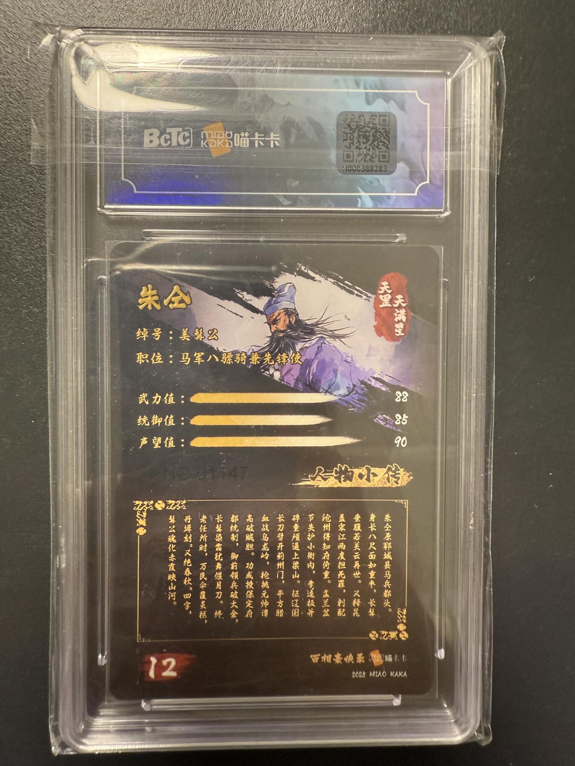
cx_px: 288
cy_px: 383
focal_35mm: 24
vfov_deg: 71.6
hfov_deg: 56.8
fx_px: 532
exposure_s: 1/48
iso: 200
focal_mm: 2.22
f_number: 2.2
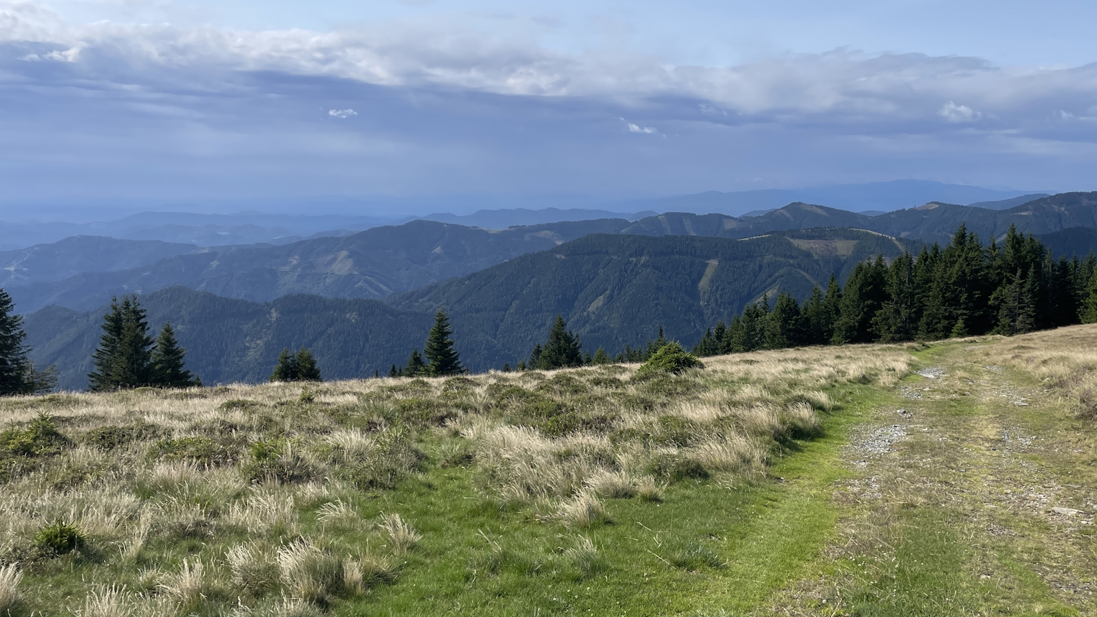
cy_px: 272
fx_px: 960
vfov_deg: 35.6
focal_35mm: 33
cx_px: 628
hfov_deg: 59.2
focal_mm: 4.2
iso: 32
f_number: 1.6
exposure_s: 1/5814
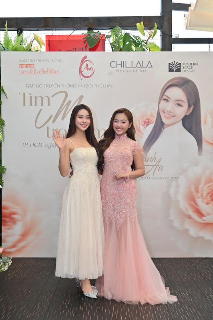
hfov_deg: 30.5
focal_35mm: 44
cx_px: 106
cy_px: 160
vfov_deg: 44.5
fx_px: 391
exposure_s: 1/125
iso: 1000
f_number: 4
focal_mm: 44
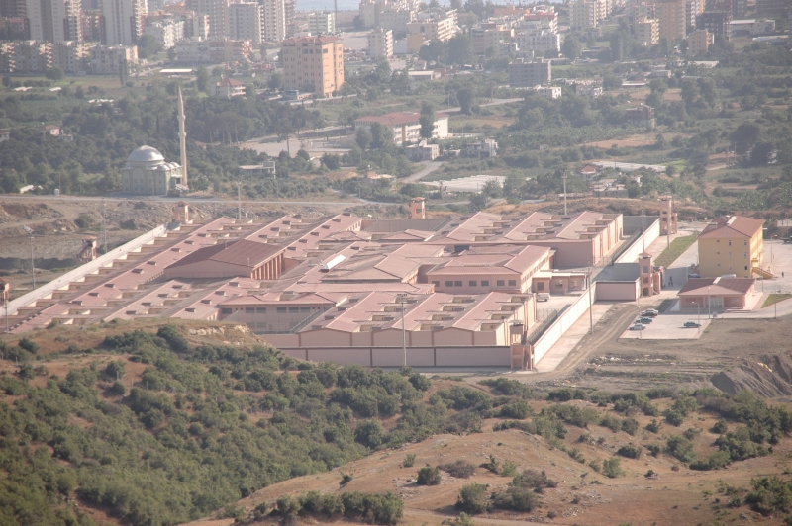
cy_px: 263
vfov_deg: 7.3
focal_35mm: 188
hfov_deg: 11.0
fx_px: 4122
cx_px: 396
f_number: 5.6
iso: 200
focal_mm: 125
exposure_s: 1/500
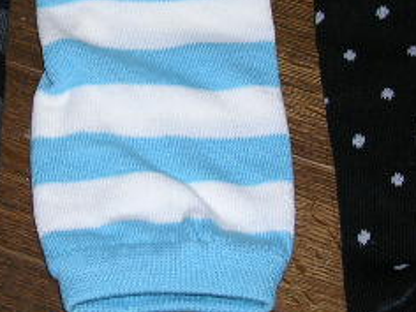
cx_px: 157
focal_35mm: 103
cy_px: 42
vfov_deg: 14.2
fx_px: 1238
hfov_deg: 19.0
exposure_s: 1/60.1
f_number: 2.8
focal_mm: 5.8
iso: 50
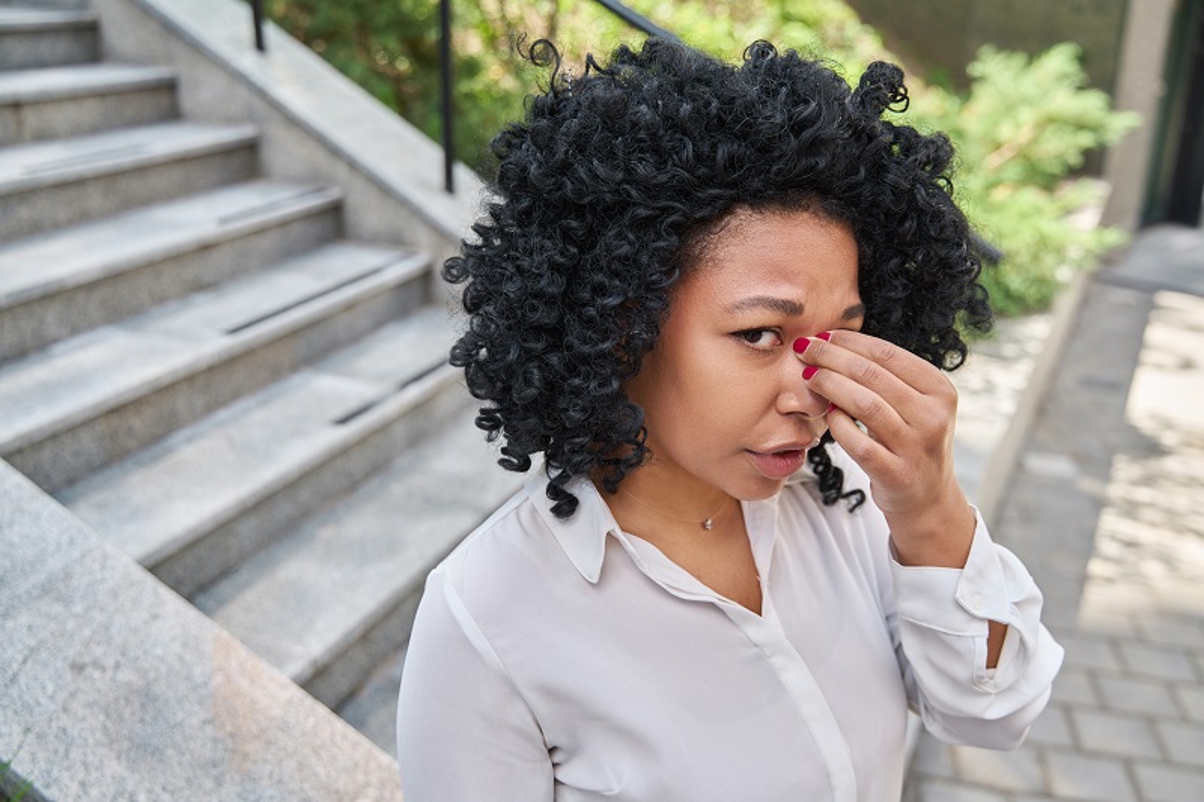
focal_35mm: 34
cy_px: 401
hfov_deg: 55.8
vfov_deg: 38.9
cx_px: 602
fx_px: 1137
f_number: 3.5
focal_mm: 34
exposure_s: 1/250
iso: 200
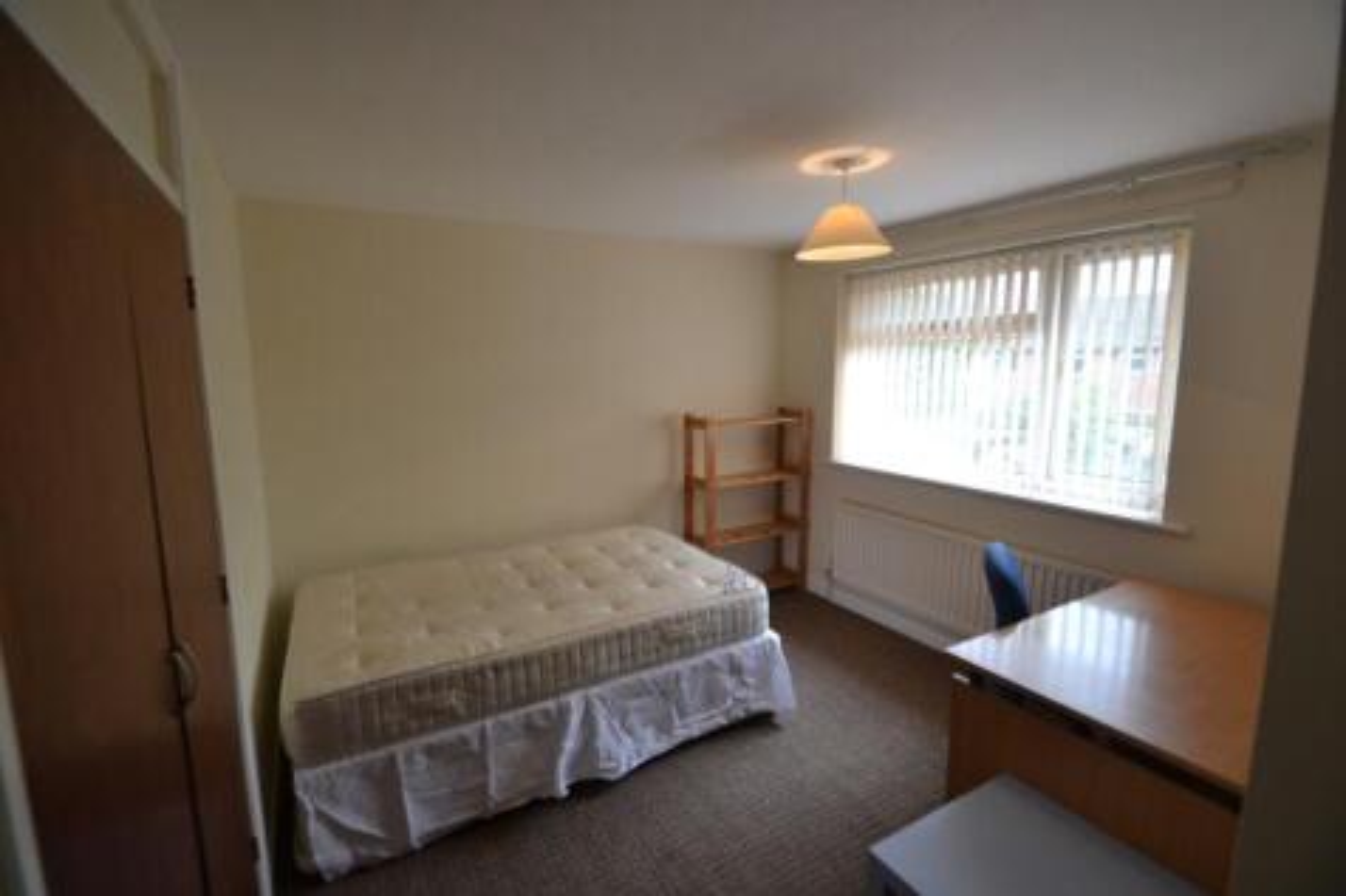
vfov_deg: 77.3
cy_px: 448
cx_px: 673
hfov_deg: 100.4
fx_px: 561
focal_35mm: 15
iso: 800
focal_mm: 10
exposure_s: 1/125
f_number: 4
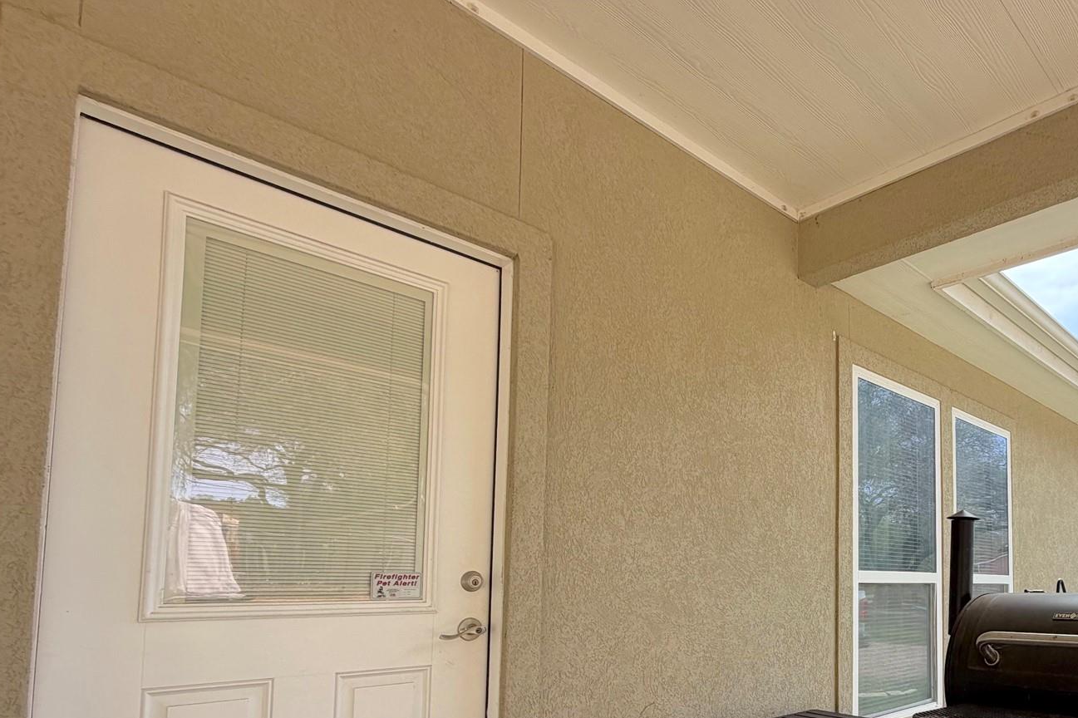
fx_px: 689
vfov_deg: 52.5
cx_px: 818
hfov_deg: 70.6
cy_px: 544
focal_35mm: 23
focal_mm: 2.22
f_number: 2.2
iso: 40
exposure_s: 1/502
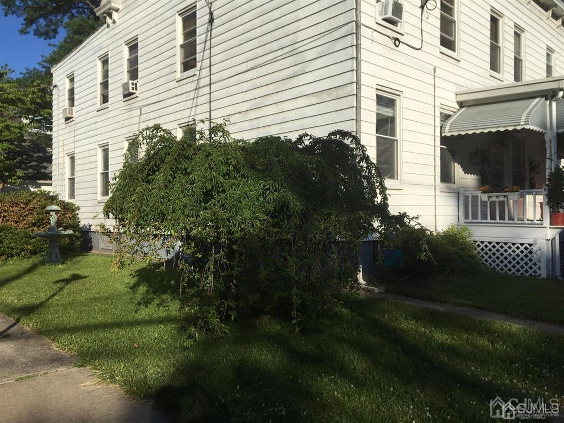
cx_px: 282
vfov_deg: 48.2
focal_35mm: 29
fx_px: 472
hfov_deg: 61.7
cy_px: 212
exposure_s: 1/2653
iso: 25
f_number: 2.2
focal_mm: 4.15
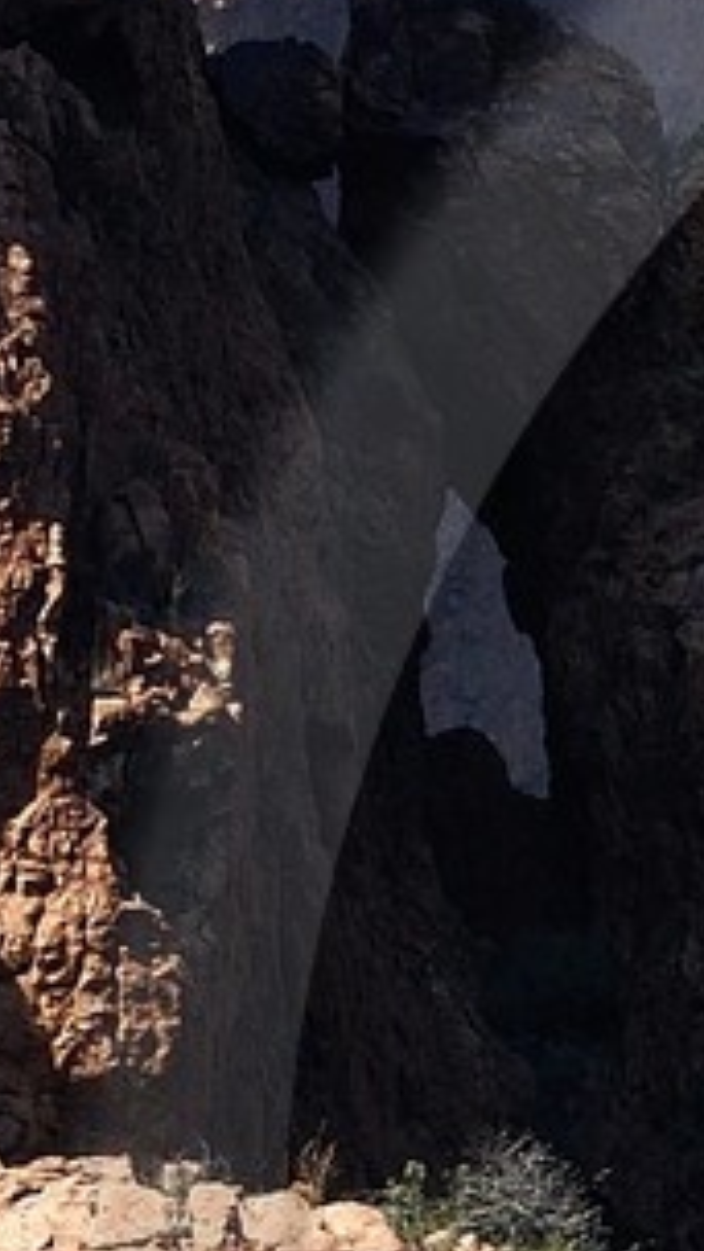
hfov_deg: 0.8
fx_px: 48087
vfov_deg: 1.5
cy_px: 1327
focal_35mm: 1449
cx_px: 1984
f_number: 10
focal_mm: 175
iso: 200
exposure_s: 1/250
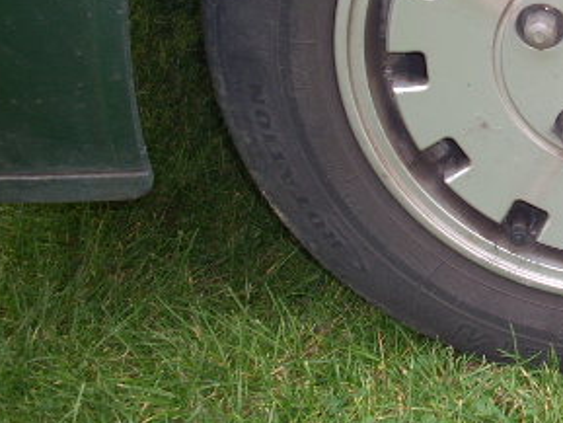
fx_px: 1334
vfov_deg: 17.6
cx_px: 592
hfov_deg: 22.7
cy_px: 4
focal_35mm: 82
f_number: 2.8
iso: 64
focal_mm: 6.2
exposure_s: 1/30
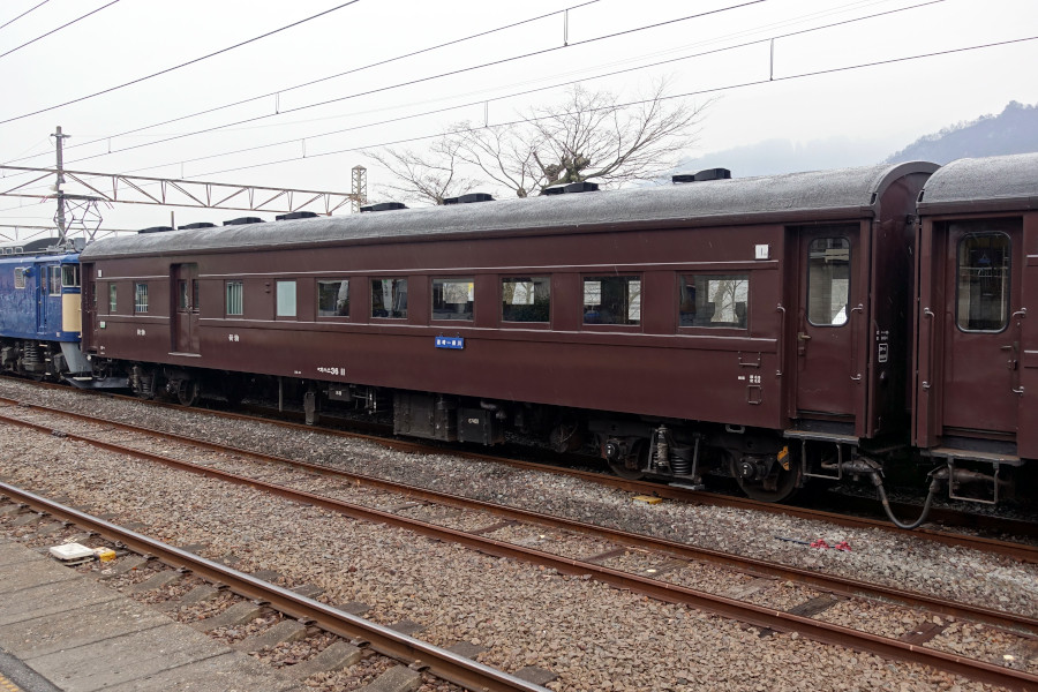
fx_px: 980
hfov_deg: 55.8
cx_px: 519
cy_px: 346
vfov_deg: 38.9
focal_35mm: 34
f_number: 4
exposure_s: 1/80
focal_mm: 12.48
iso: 125
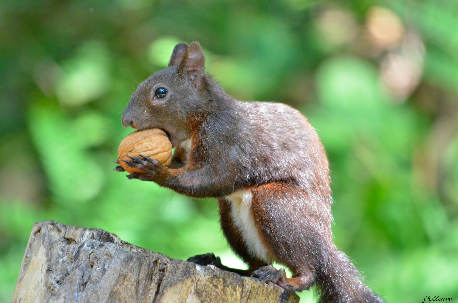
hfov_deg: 2.8
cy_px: 152
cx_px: 229
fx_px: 9521
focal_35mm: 750
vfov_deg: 1.8
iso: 3600
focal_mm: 500
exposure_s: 1/400
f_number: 6.3
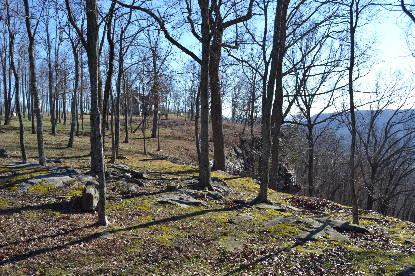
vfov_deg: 40.0
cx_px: 208
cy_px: 138
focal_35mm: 33
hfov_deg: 57.2
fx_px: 380
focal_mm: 22
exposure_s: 1/160
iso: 100
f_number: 6.3
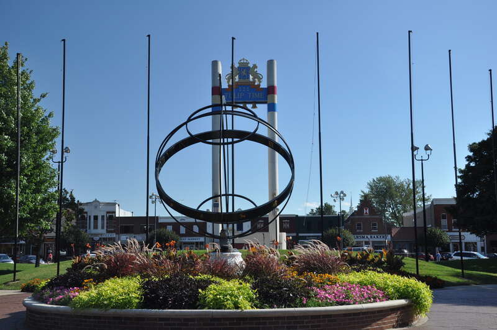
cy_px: 165
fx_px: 620
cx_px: 248
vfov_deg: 29.8
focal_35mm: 45
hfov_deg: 43.7
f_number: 8
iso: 200
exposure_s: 1/250
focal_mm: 30
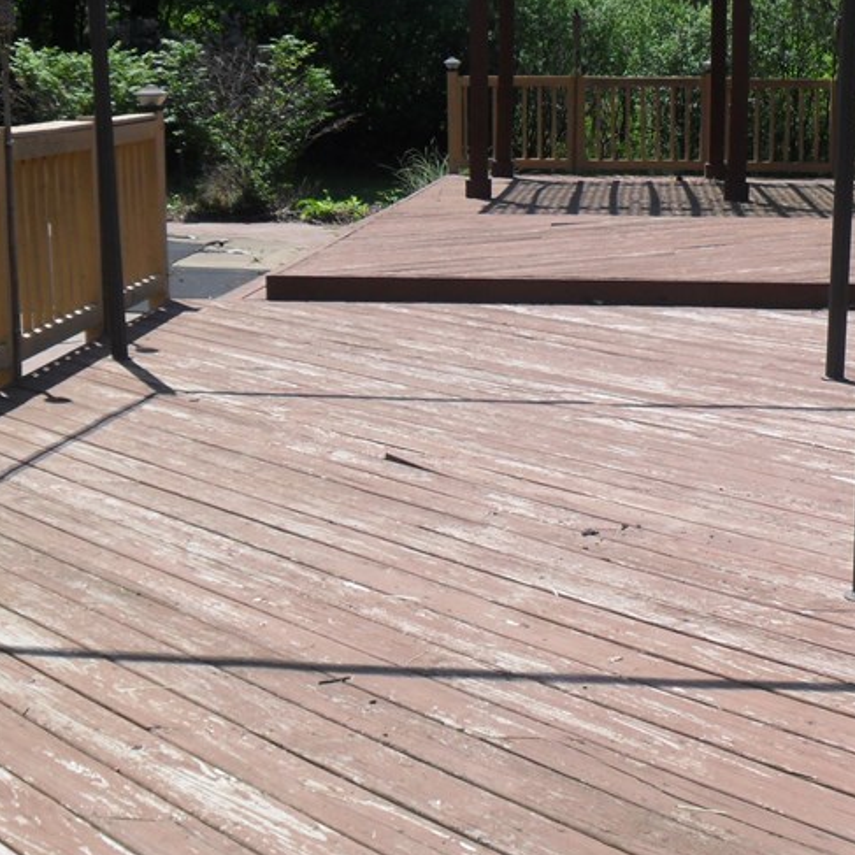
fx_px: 1816
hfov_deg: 26.4
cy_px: 413
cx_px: 551
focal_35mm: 65
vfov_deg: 26.5
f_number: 7.6
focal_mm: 6.3
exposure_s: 1/180
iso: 80
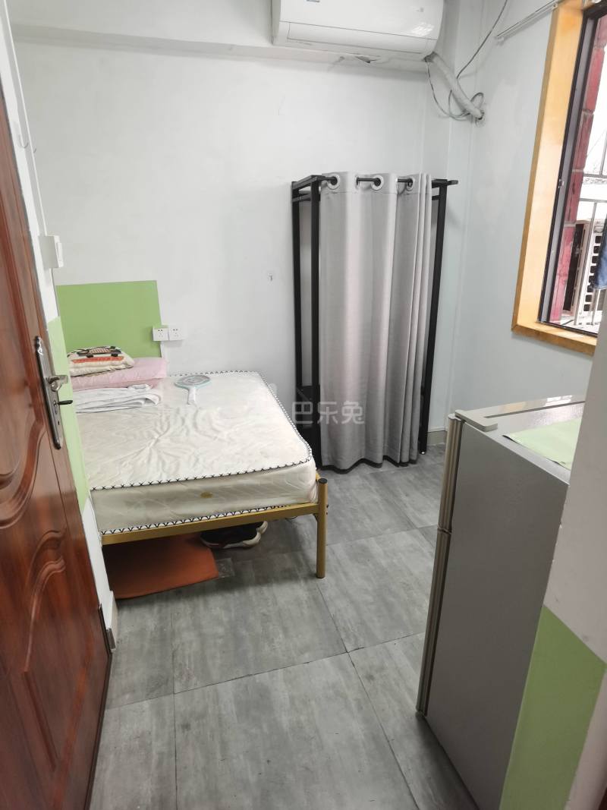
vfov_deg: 87.8
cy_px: 405
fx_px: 421
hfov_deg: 71.6
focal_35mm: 18
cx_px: 304
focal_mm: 4.4
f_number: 1.8
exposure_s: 1/33.3
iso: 320
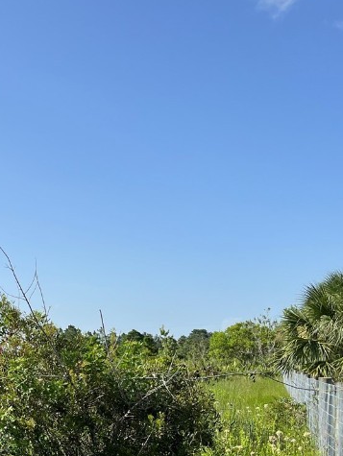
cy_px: 344
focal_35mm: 56
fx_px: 739
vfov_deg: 33.6
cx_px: -8
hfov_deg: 24.8
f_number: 1.6
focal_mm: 5.1
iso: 50
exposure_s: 1/3521
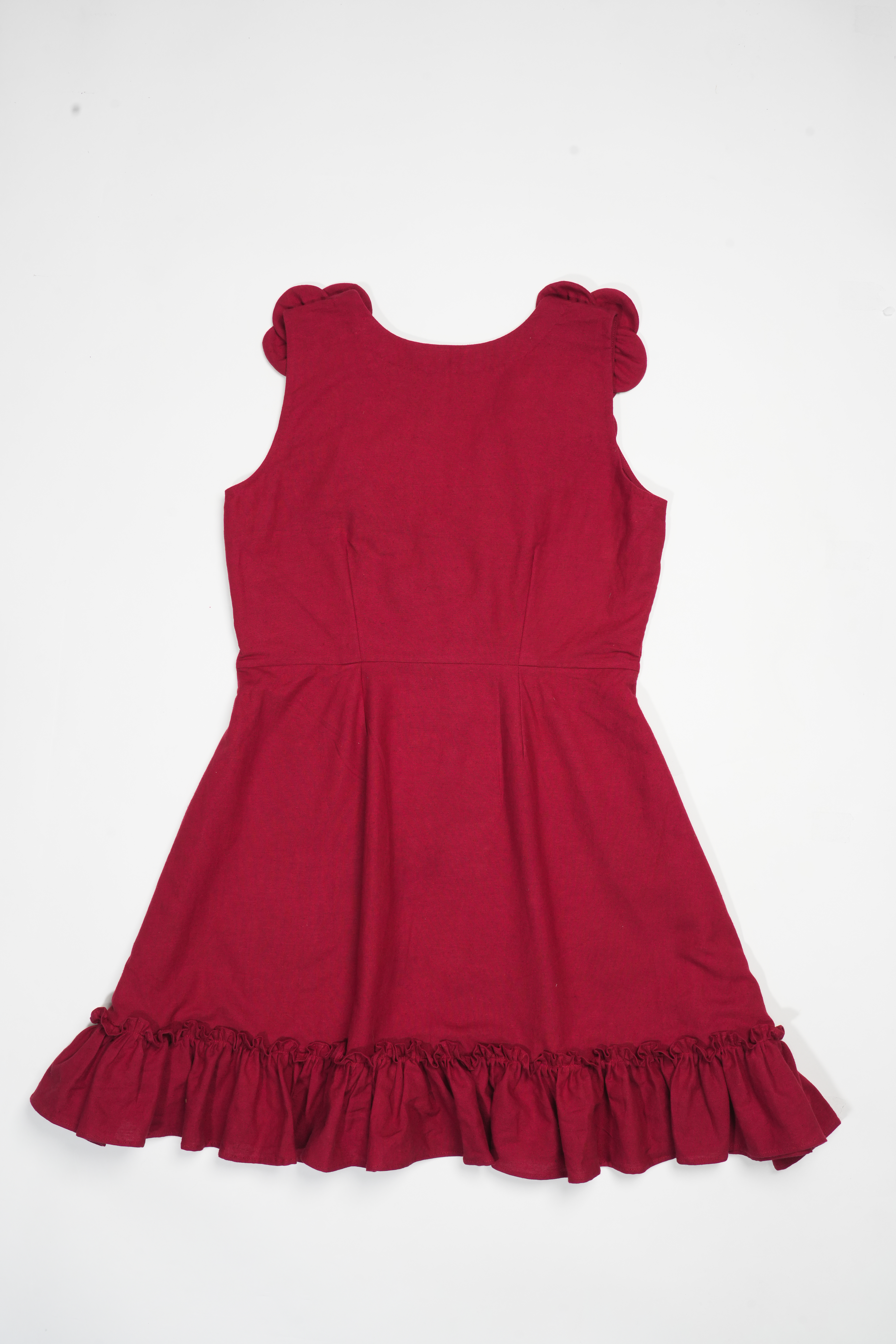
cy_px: 672
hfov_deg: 35.9
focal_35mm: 37
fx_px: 1381
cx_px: 448
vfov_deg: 51.9
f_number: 11
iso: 800
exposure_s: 1/50
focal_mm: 37
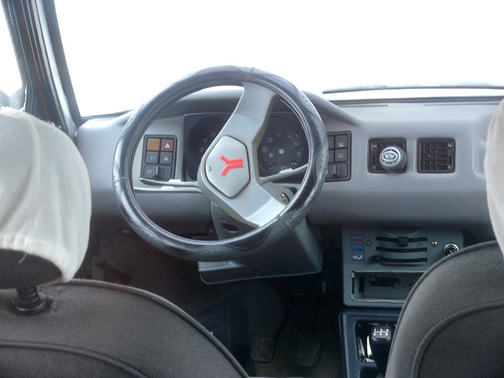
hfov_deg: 26.7
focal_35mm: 73
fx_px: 1063
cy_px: 189
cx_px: 252
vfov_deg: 20.2
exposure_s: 1/6
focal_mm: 15.5
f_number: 3.2
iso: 100
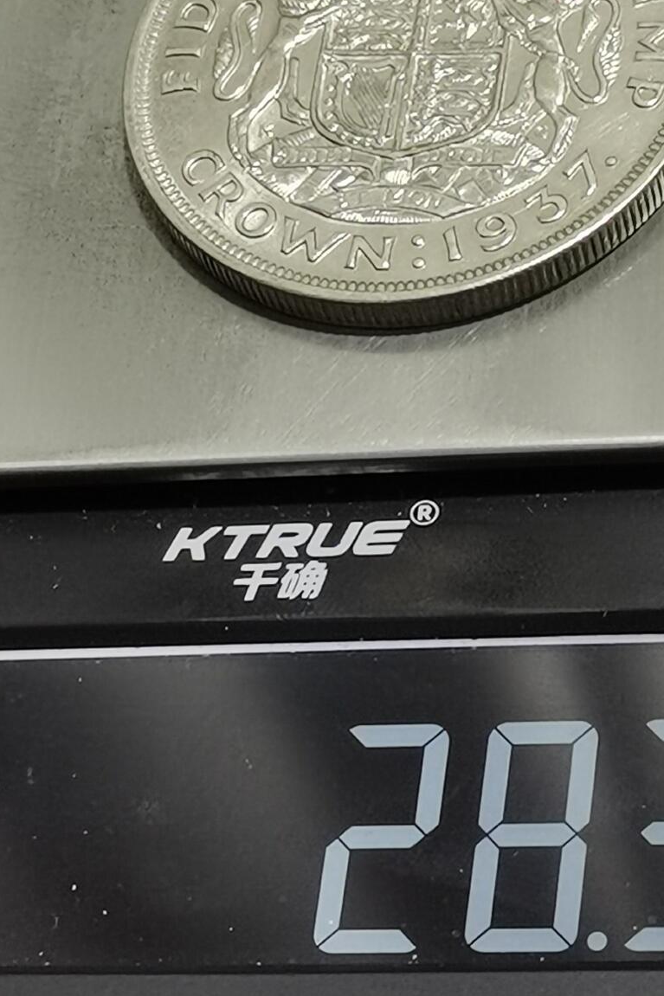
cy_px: 260
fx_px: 3736
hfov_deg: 10.2
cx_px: 341
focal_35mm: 135
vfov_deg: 15.1
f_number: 1.8
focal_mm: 5.58
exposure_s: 1/100
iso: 100
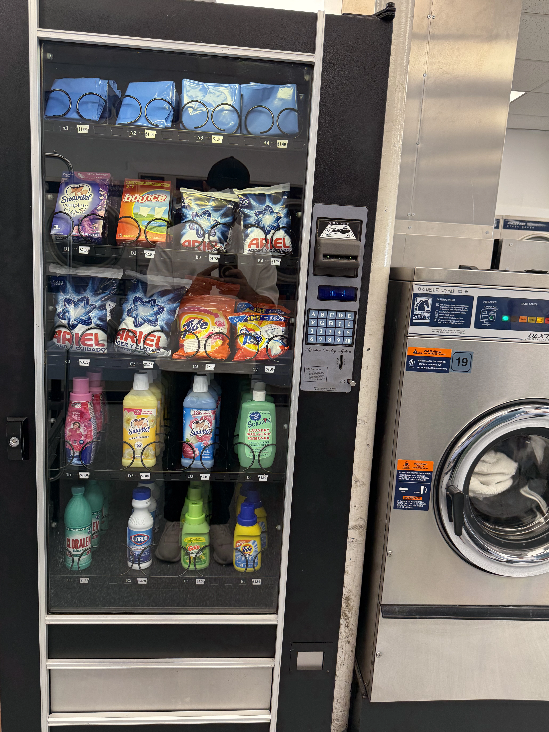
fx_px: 529
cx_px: 277
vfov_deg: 69.4
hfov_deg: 54.9
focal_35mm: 25
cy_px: 357
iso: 160
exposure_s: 1/120
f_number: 1.78
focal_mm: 6.76
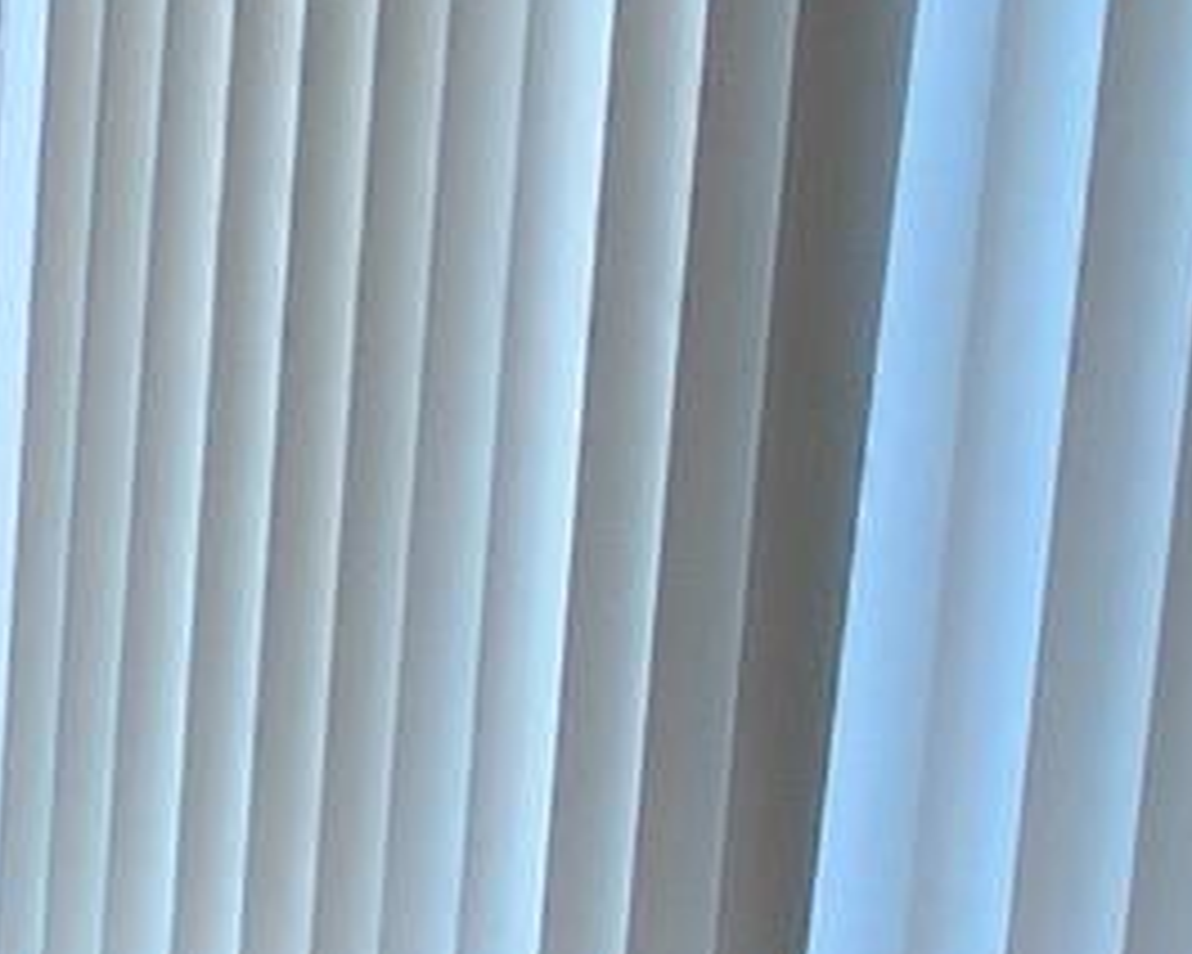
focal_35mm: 98
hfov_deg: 13.7
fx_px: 3457
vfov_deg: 15.1
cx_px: -1709
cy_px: 1166
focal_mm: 2.2
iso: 100
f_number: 2.2
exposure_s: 1/60
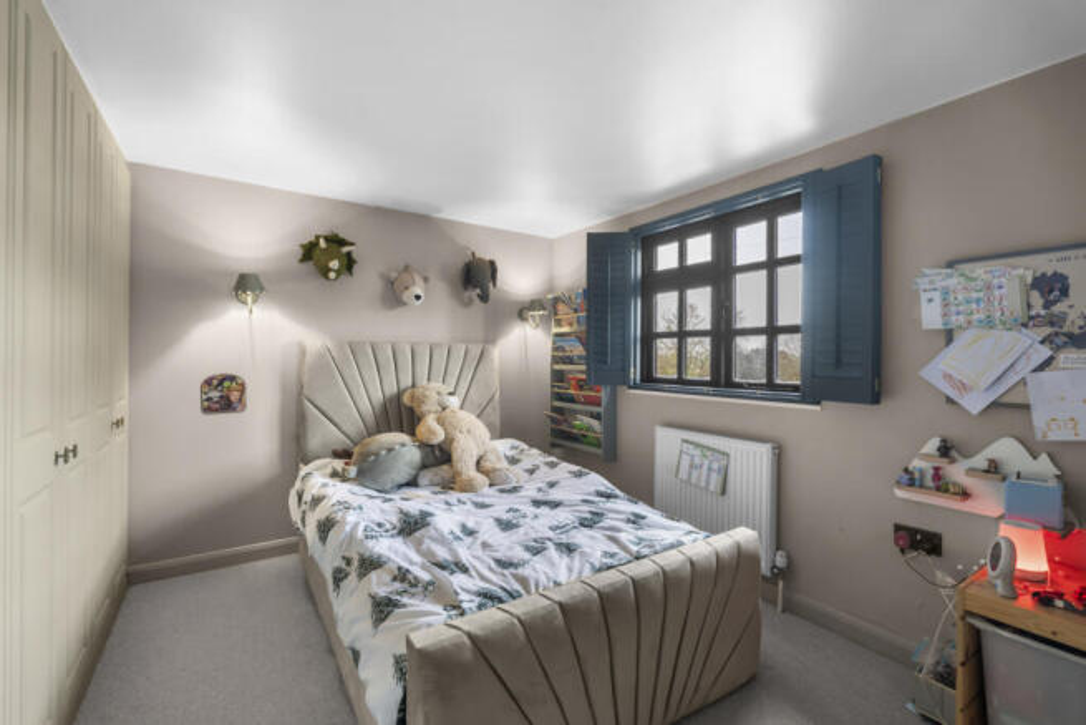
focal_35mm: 16
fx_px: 483
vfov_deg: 73.8
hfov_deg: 96.7
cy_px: 362
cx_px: 543
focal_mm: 16
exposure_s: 1.3
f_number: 8
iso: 320
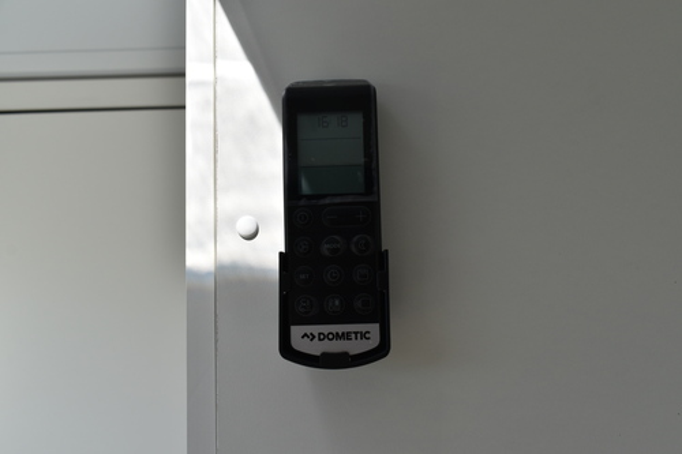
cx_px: 341
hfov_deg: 53.1
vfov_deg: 36.8
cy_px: 227
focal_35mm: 36
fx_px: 682
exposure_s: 1/320
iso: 200
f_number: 9
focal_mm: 24
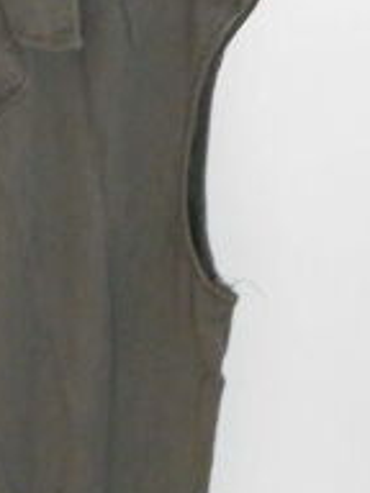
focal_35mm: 147
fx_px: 2095
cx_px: -139
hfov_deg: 9.9
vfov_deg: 13.2
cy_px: 503
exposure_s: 1/10
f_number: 4.2
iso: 400
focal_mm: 7.7
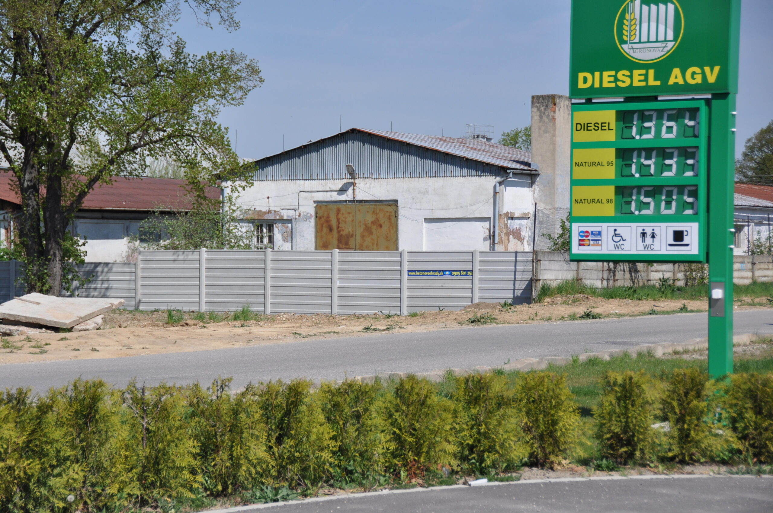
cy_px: 256
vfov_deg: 14.7
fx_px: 1994
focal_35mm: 93
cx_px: 386
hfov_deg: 21.9
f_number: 4.8
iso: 200
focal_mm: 62
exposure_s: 1/1600
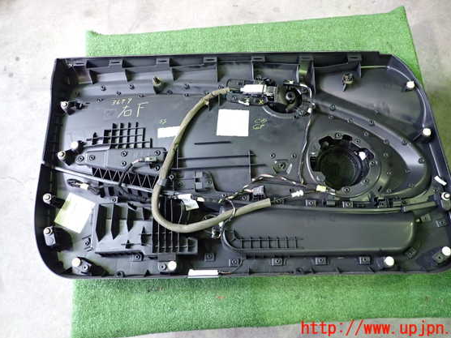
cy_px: 156
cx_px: 241
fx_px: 352
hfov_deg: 65.3
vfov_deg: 51.3
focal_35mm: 27
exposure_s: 1/30
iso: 500
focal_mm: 4.5
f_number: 2
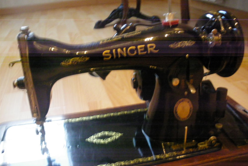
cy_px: 82
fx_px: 262
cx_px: 124
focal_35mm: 38
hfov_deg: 50.7
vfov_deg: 35.1
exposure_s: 1/20
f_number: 3.5
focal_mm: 6.3
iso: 800
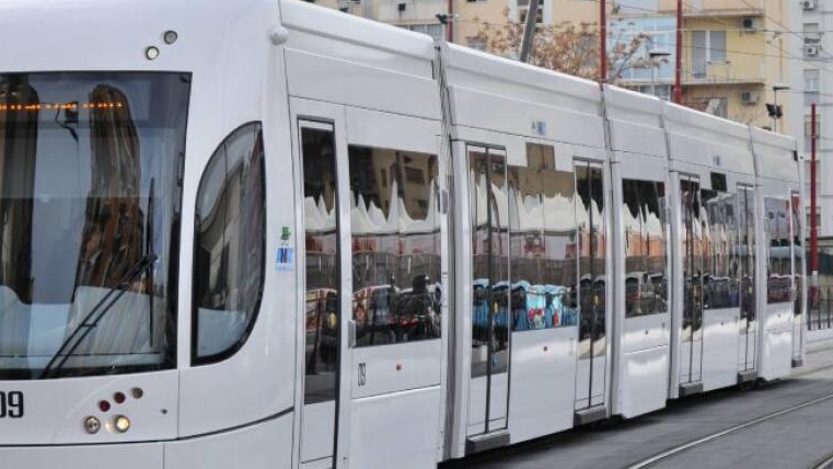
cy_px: 169
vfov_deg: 7.5
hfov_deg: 13.4
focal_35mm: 161
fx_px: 3552
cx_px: 440
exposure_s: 1/800
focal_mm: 65
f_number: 4.5
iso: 200
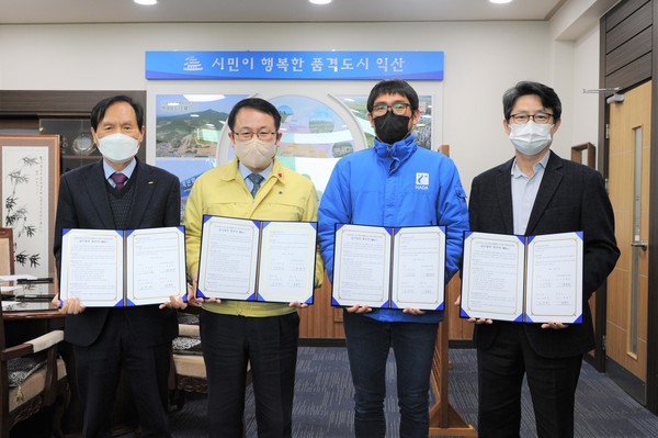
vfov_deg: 41.0
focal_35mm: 32
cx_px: 329
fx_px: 584
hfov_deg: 58.8
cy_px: 219
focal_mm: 32
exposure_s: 1/125
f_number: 5.6
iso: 1000
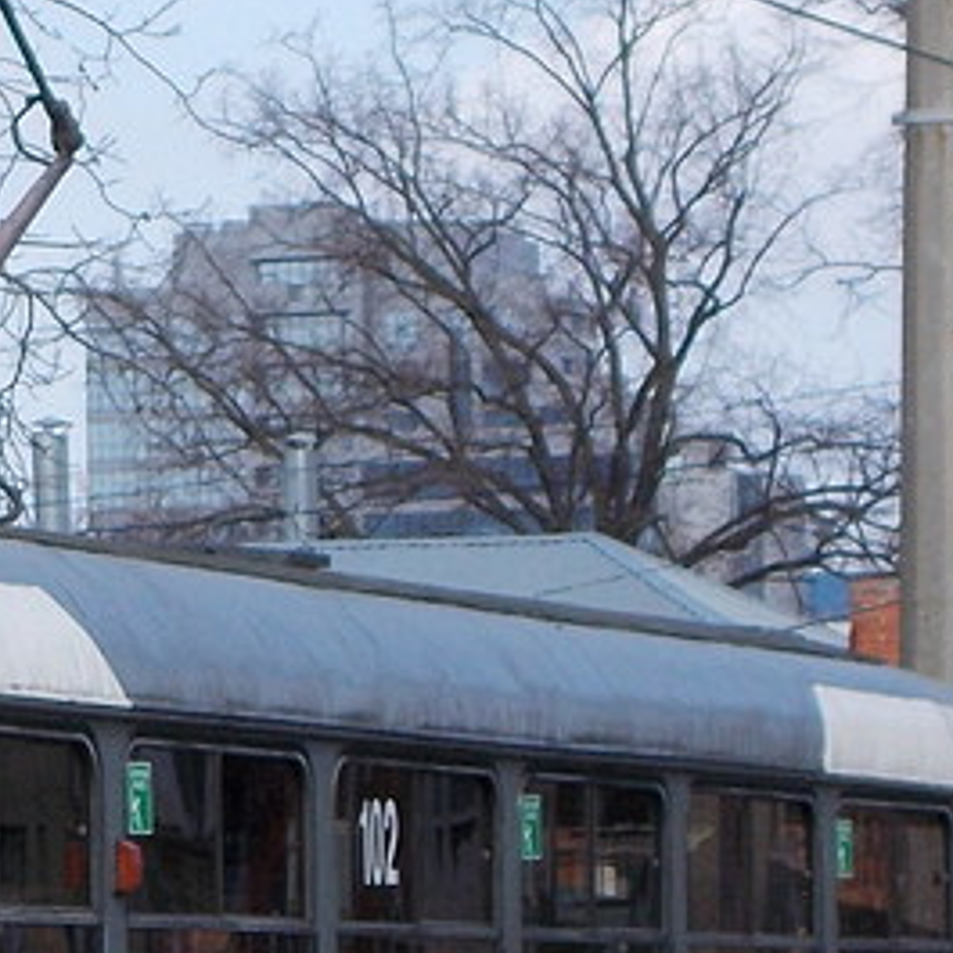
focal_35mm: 304
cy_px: 647
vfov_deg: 5.8
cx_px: -320
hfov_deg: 5.7
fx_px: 9469
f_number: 5.8
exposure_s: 1/250
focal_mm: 13.5
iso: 80
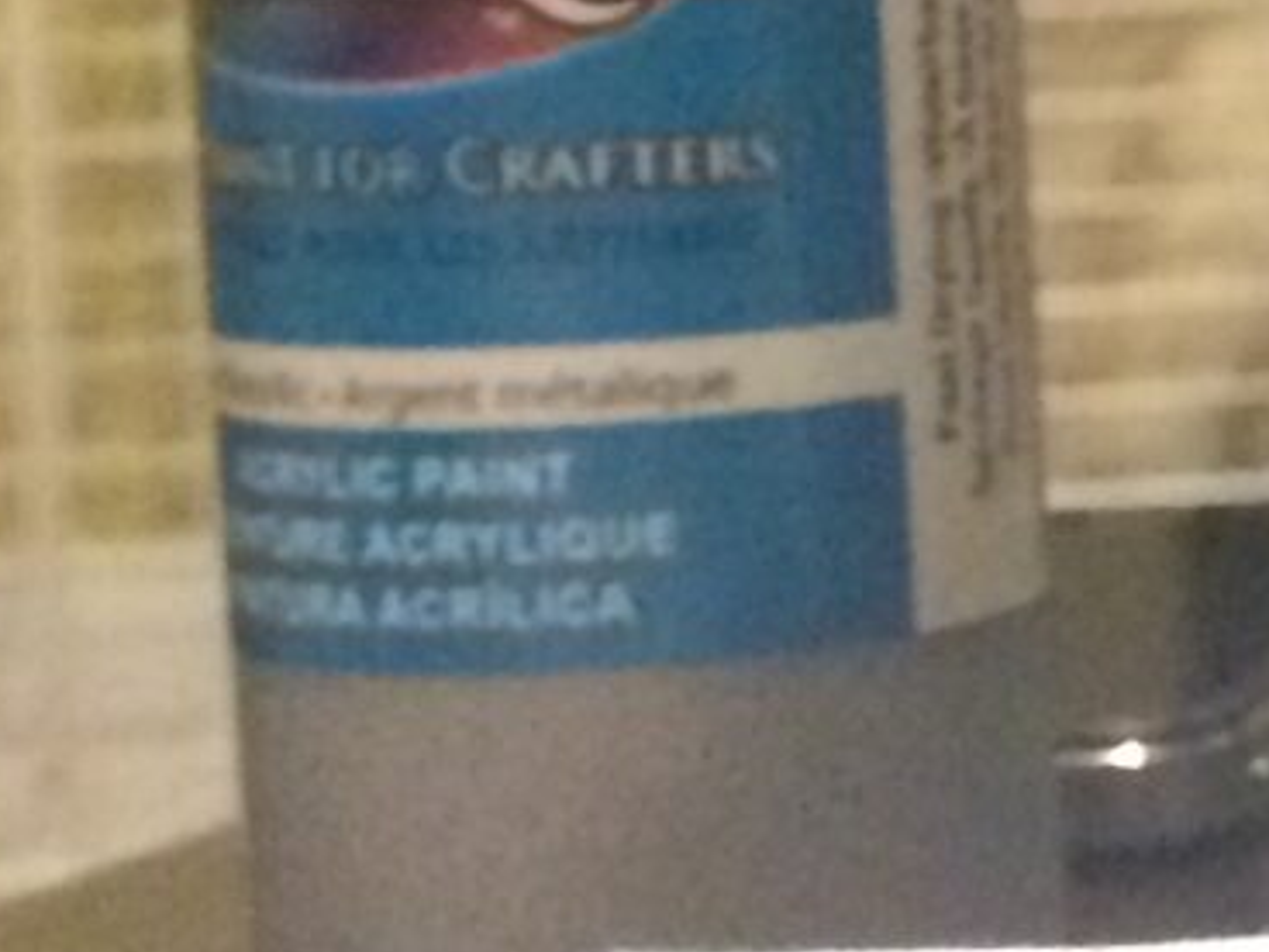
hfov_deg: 7.9
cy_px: 69
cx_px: 4310
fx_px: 7405
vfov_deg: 7.3
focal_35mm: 202
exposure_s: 1/15
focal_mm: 4.15
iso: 640
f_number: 2.2
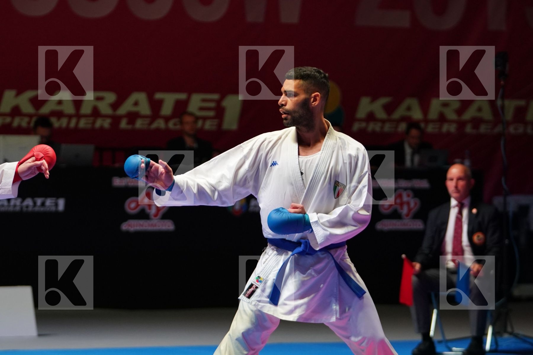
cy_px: 178
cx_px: 266
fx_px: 2265
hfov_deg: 13.4
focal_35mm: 153
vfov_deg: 9.0
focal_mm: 102
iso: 2000
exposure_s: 1/1000
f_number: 2.8
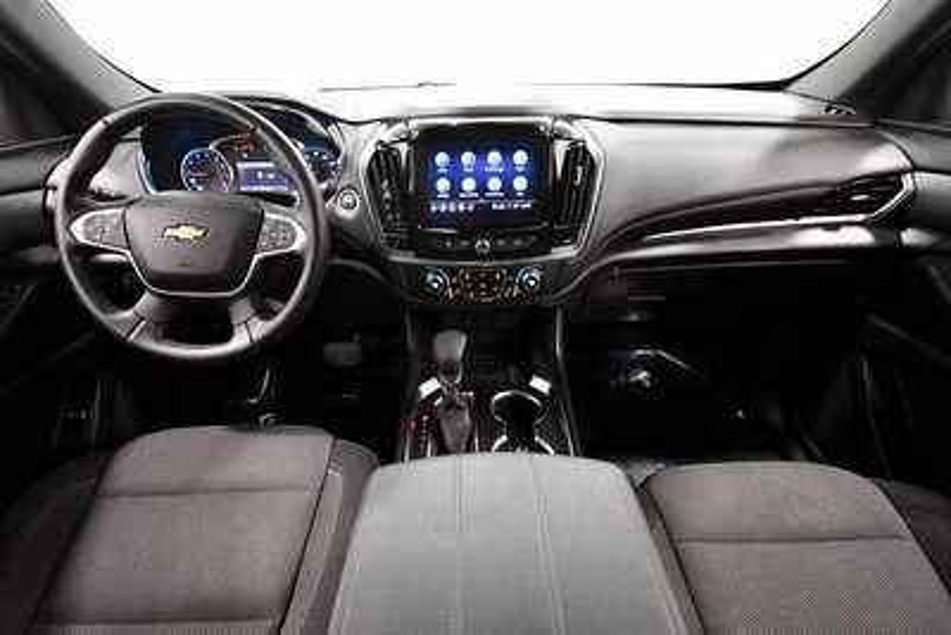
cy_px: 318
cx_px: 476
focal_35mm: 18
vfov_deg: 67.4
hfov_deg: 90.0
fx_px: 476
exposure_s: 1/60
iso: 4000
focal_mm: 12
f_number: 4.8
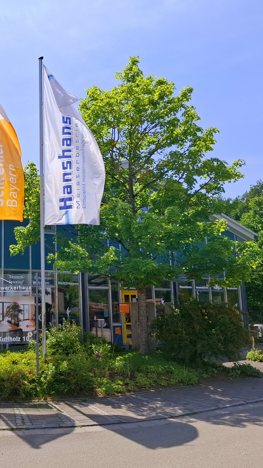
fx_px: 422
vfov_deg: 58.0
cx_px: 28
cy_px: 233
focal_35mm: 34
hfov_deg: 32.9
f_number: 1.8
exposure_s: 1/2500
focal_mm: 5.54
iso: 50
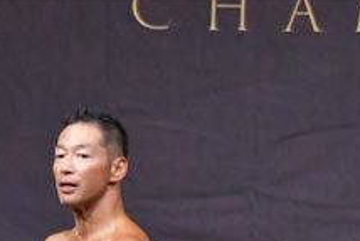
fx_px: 8135
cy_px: 430
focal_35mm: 813
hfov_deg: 2.5
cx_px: 240
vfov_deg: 1.7
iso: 6400
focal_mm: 150
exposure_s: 1/400
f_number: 5.6
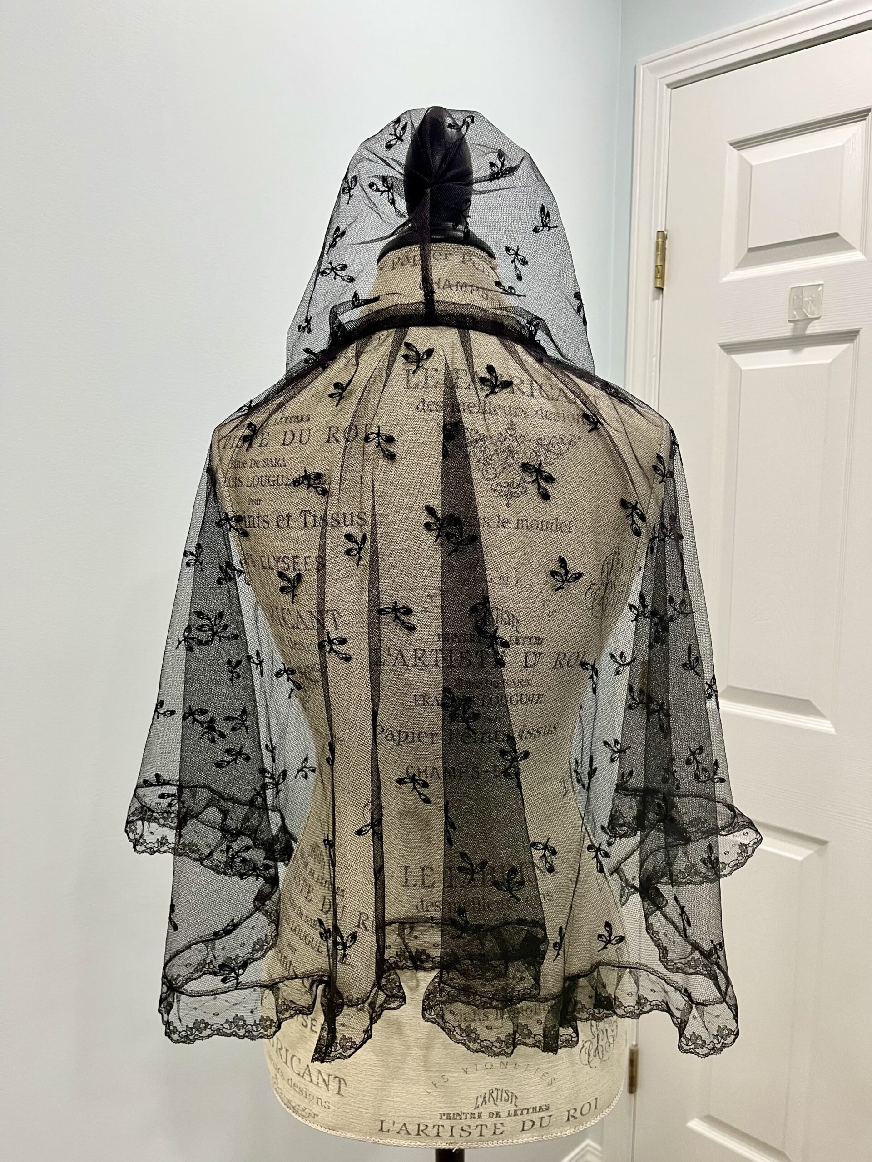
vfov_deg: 67.3
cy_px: 581
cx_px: 436
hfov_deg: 53.1
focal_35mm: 26
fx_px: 873
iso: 125
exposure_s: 1/72
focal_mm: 5.1
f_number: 1.6
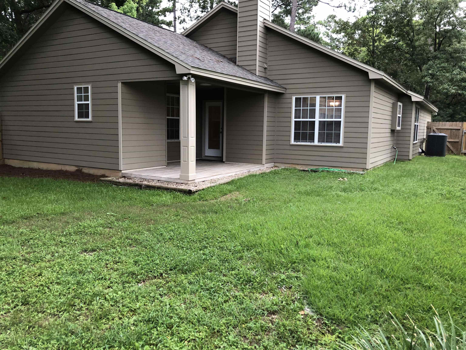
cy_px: 175
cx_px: 233
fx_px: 377
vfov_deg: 49.7
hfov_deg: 63.4
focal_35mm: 28
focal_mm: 3.99
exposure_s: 1/40
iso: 25
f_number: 1.8
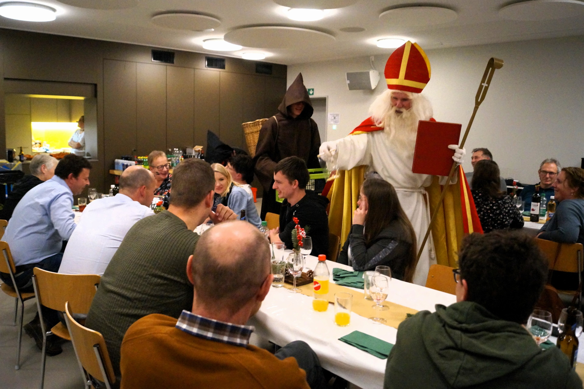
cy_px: 194
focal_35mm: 39
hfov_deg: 49.6
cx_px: 292
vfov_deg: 34.2
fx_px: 633
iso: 3200
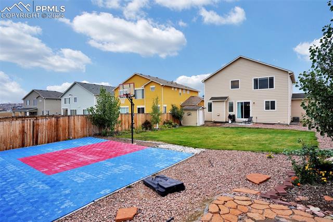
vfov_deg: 64.5
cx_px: 166
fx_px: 176
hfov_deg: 86.9
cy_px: 111
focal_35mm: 19
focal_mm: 19
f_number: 11
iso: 100
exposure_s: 1/80
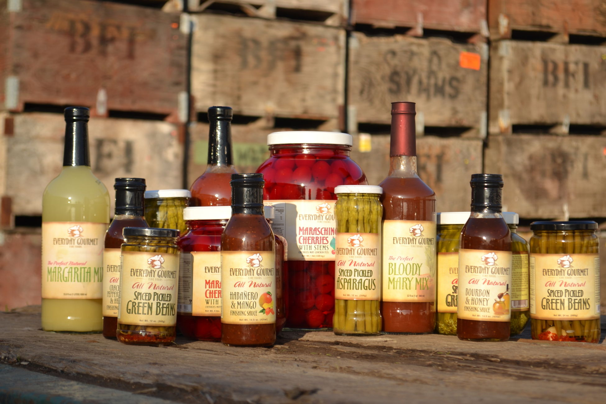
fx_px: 1389
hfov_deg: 24.6
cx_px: 303
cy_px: 202
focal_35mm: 82
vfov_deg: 16.6
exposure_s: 1/200
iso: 100
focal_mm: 55
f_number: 7.1
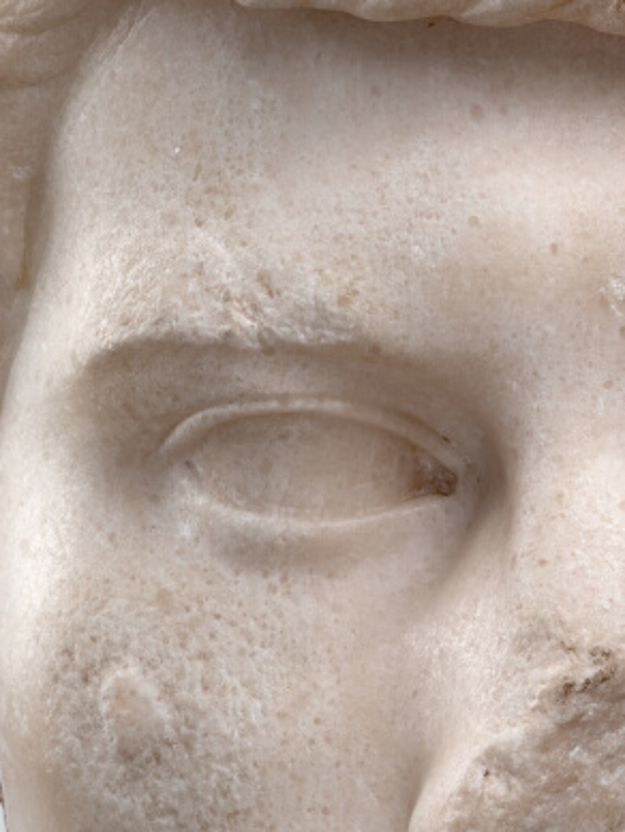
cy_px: 651
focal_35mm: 216
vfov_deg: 9.1
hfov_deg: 6.9
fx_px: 5197
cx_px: 631
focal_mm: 80
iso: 200
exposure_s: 1/125
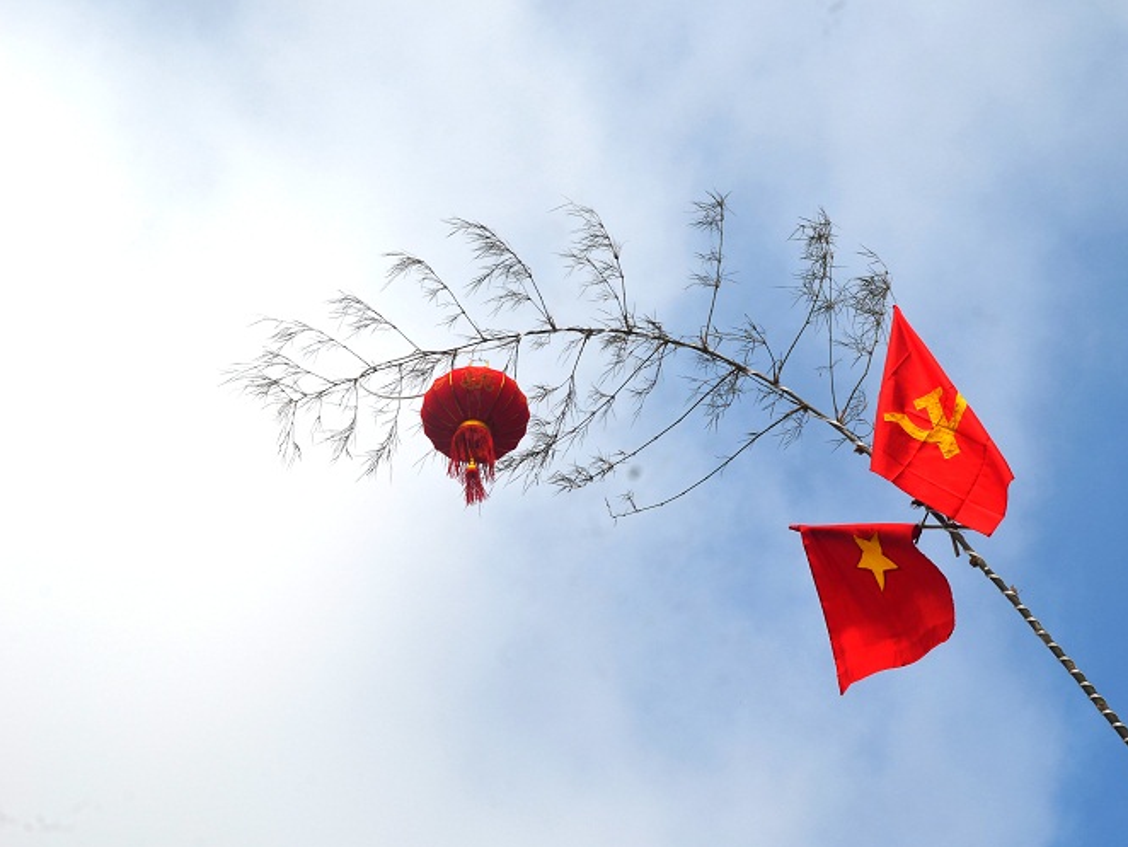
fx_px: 2380
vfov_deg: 20.2
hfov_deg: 26.6
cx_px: 680
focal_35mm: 73
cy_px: 449
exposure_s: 1/200
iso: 100
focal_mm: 42
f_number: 13
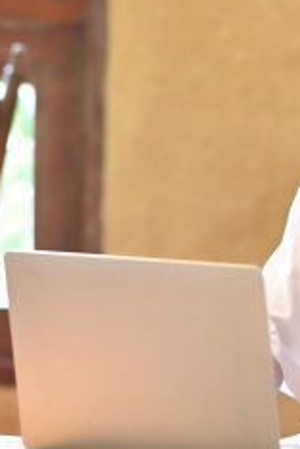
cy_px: 132
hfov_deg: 5.0
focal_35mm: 273
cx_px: 304
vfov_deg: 7.5
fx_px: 3407
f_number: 2.2
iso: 640
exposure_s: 1/40
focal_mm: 105
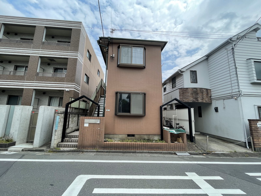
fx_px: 106
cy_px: 98
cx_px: 130
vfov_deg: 85.7
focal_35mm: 14
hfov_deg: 102.1
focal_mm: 1.55
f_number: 2.4
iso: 25
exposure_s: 1/390
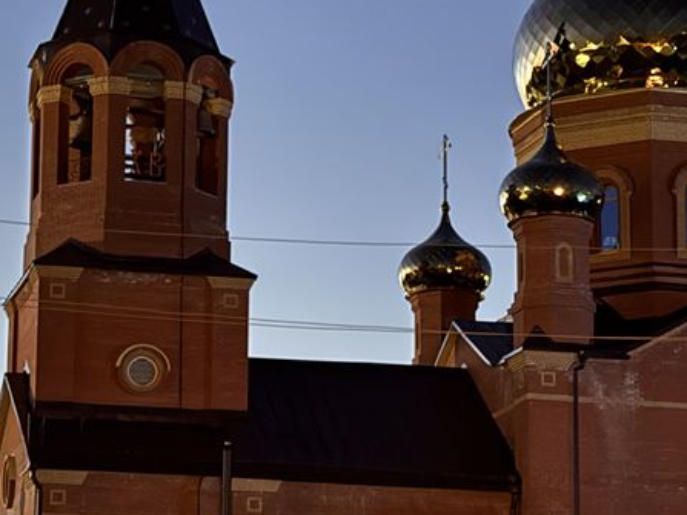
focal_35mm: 129
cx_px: 424
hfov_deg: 15.3
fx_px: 2559
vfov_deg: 11.5
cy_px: 289
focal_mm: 6.76
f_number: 1.78
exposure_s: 1/5
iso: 1600
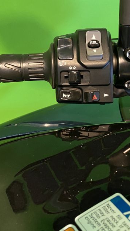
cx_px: 17
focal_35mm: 48
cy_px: 87
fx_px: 294
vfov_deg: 42.6
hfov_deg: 24.3
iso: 320
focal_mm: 4.25
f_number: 1.8
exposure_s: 1/33
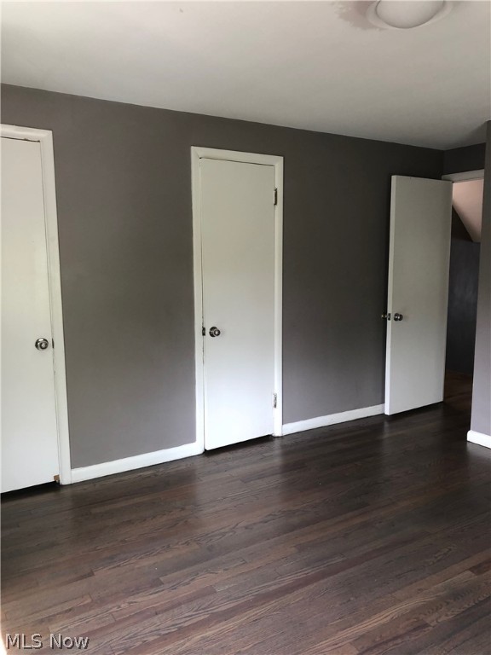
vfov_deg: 63.4
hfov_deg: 49.7
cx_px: 246
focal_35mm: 28
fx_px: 530
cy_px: 328
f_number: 1.8
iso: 32
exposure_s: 1/24
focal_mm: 3.99
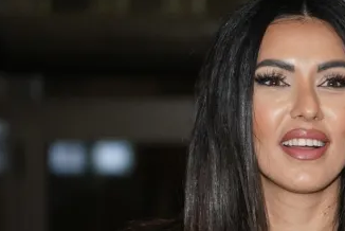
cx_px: 346
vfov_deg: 5.6
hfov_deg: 8.4
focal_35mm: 245
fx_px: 2350
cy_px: 212
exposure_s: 1/250
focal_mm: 105
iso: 1000
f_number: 4
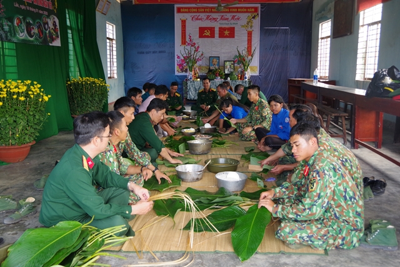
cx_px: 200
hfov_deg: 53.1
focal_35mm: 36
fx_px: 400
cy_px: 134
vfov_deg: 36.9
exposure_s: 1/80
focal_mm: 24
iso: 1000
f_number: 5
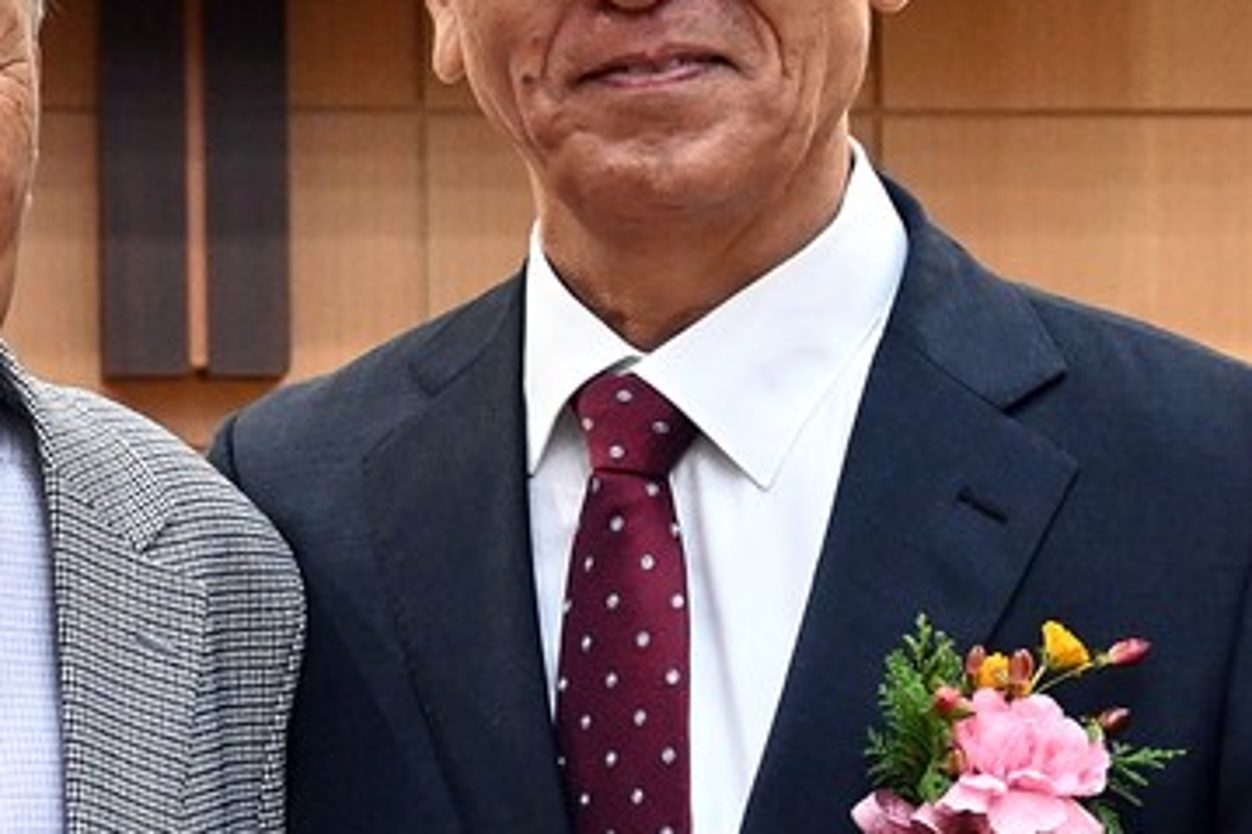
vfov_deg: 9.6
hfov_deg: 14.4
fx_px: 4925
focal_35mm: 142
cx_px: 279
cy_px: 850
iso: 3200
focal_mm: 26.5
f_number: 4.5
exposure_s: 1/125
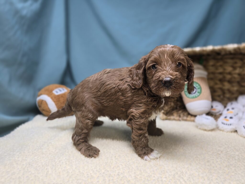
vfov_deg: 58.9
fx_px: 163
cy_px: 92
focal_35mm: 23
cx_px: 122
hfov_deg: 73.9
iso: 32
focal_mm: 6.3
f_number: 1.7
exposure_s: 1/51
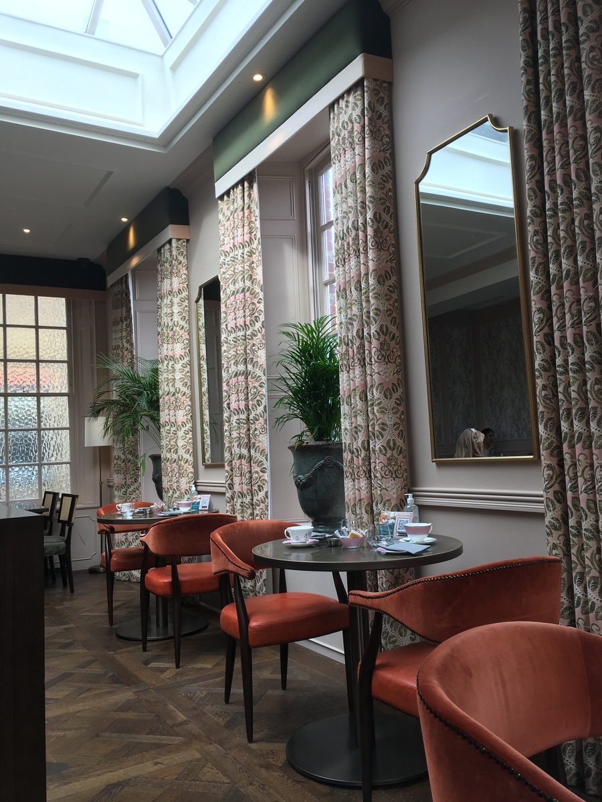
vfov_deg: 61.7
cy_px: 401
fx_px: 672
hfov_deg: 48.2
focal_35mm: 29
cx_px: 301
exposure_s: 1/122
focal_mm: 4.15
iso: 25
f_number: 2.2
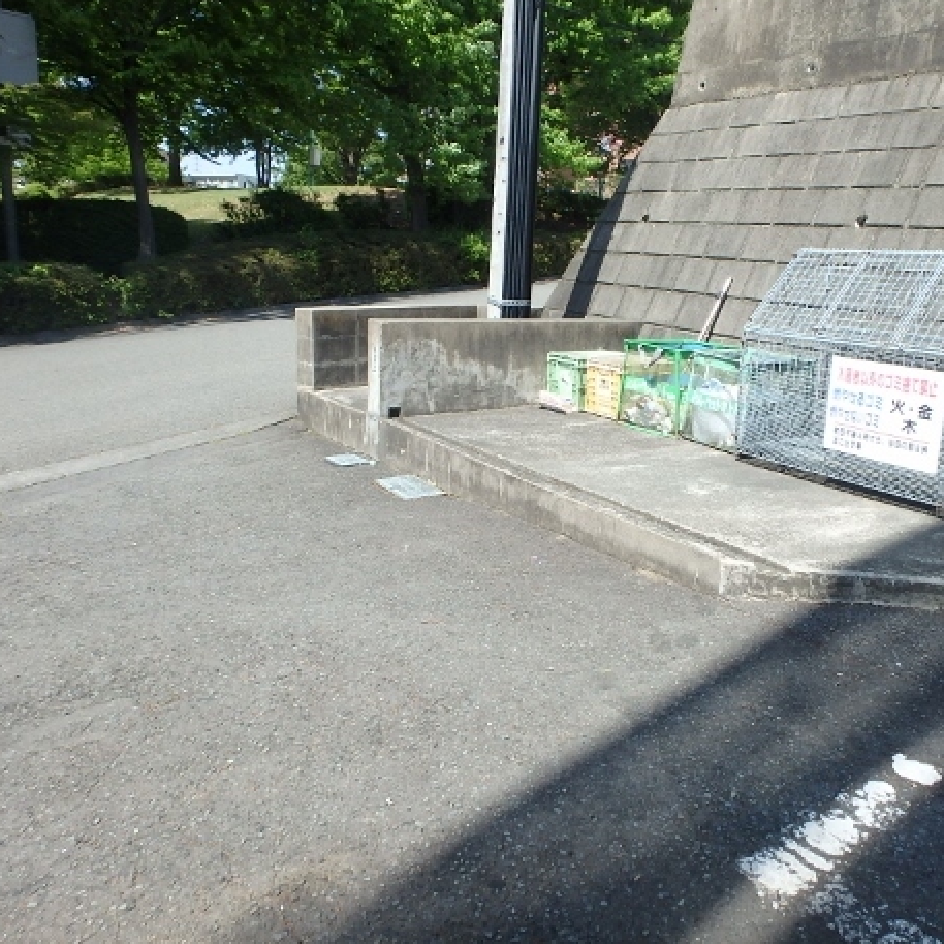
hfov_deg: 59.7
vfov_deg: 60.9
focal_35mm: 26
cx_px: 622
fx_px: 802
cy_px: 452
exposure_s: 1/640
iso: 125
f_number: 3.5
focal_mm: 3.7
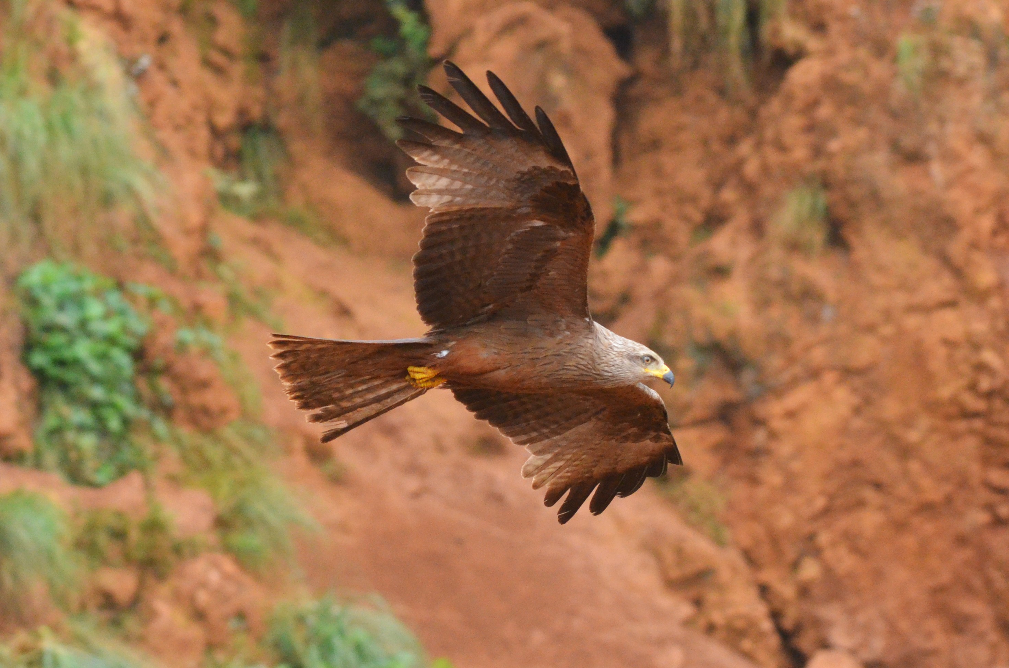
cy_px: 334
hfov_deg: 9.2
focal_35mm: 225
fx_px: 6294
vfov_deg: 6.1
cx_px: 504
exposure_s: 1/1250
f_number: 9
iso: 2500
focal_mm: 150
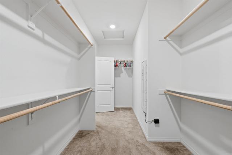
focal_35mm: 16
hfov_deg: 96.8
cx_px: 116
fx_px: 103
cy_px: 78
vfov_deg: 73.7
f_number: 9
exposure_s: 1/5
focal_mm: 16
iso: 100
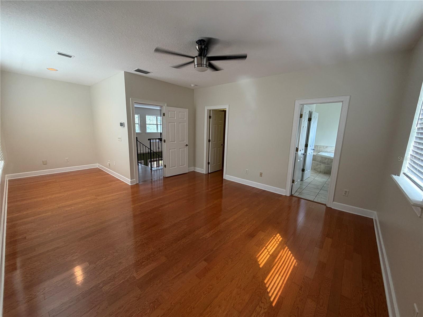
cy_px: 158
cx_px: 212
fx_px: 171
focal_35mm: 14
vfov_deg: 85.7
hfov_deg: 102.1
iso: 160
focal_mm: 2.22
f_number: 2.2
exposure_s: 1/60
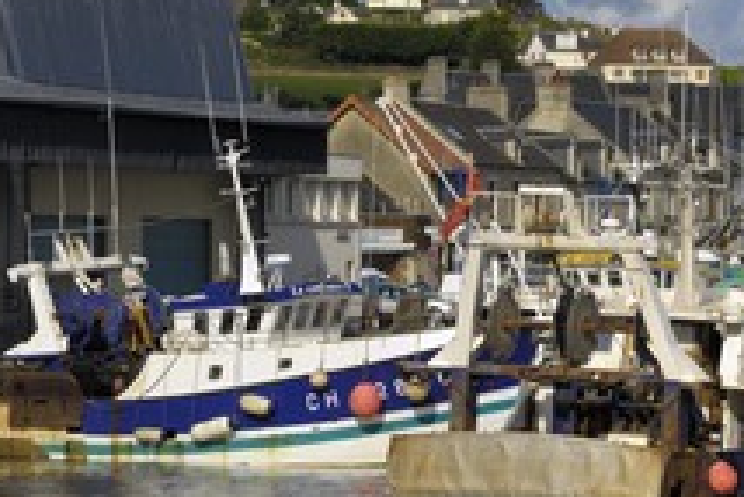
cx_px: 718
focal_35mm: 206
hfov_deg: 9.9
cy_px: 191
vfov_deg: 6.7
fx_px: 4260
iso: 100
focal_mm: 70
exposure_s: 1/160
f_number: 11
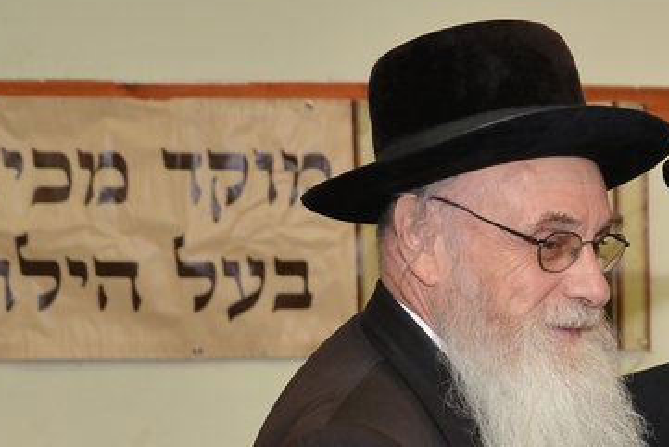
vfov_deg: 11.8
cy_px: 566
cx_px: 852
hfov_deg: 17.1
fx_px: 2101
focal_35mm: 113
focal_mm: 34
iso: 640
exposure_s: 1/125
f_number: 4
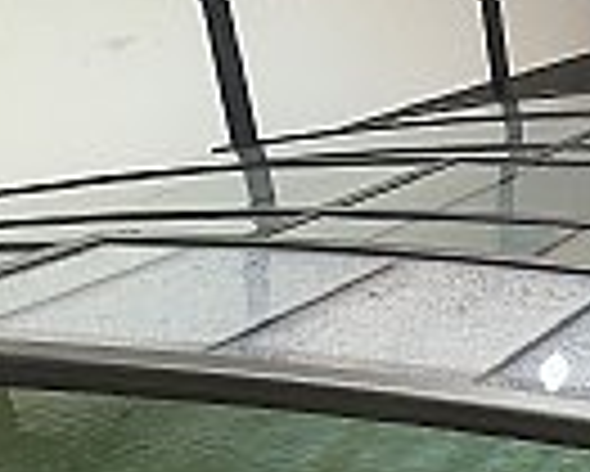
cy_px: 704
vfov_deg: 15.6
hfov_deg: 18.3
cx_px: 928
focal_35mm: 91
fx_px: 1590
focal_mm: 3
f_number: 1.8
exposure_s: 1/262
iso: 16
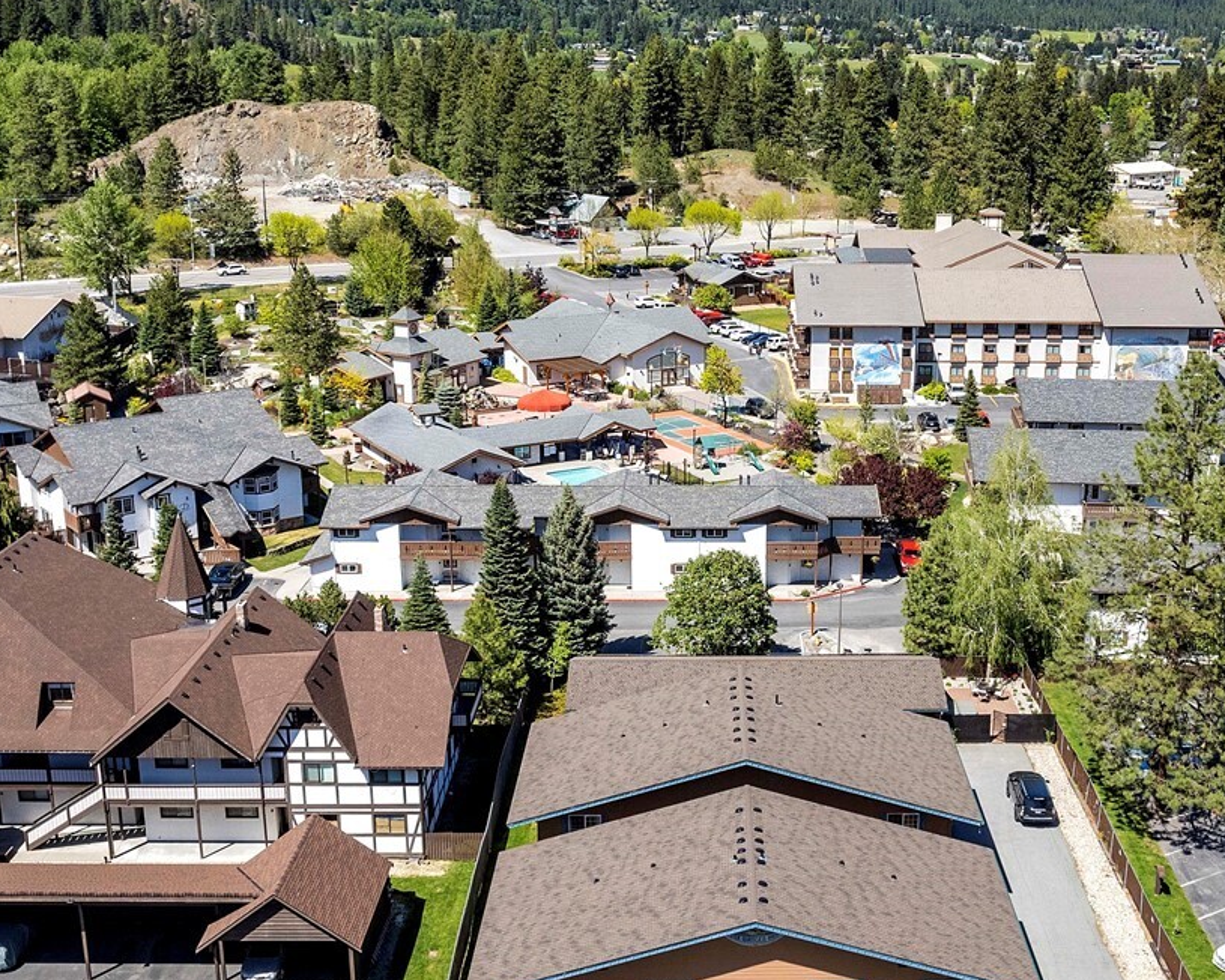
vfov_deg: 34.9
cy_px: 492
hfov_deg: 42.5
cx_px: 779
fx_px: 1559
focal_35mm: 43
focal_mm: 8.38
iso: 100
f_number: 2.8
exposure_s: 1/1500
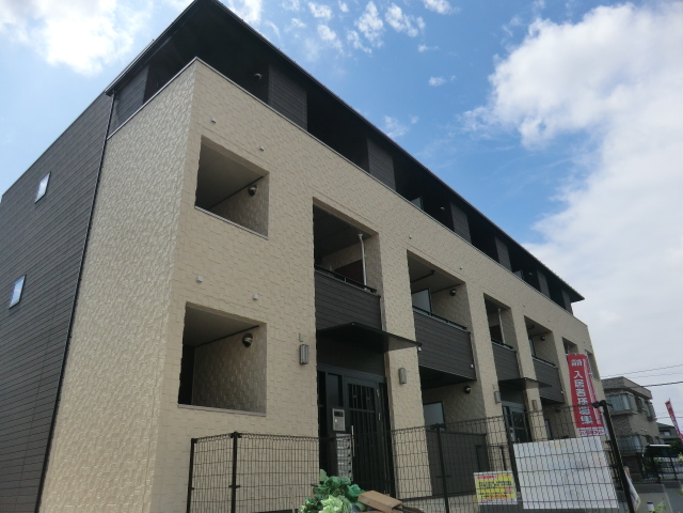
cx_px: 342
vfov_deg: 56.8
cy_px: 256
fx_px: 474
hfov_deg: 71.6
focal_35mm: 24
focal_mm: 4.3
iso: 80
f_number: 7.5
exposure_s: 1/400
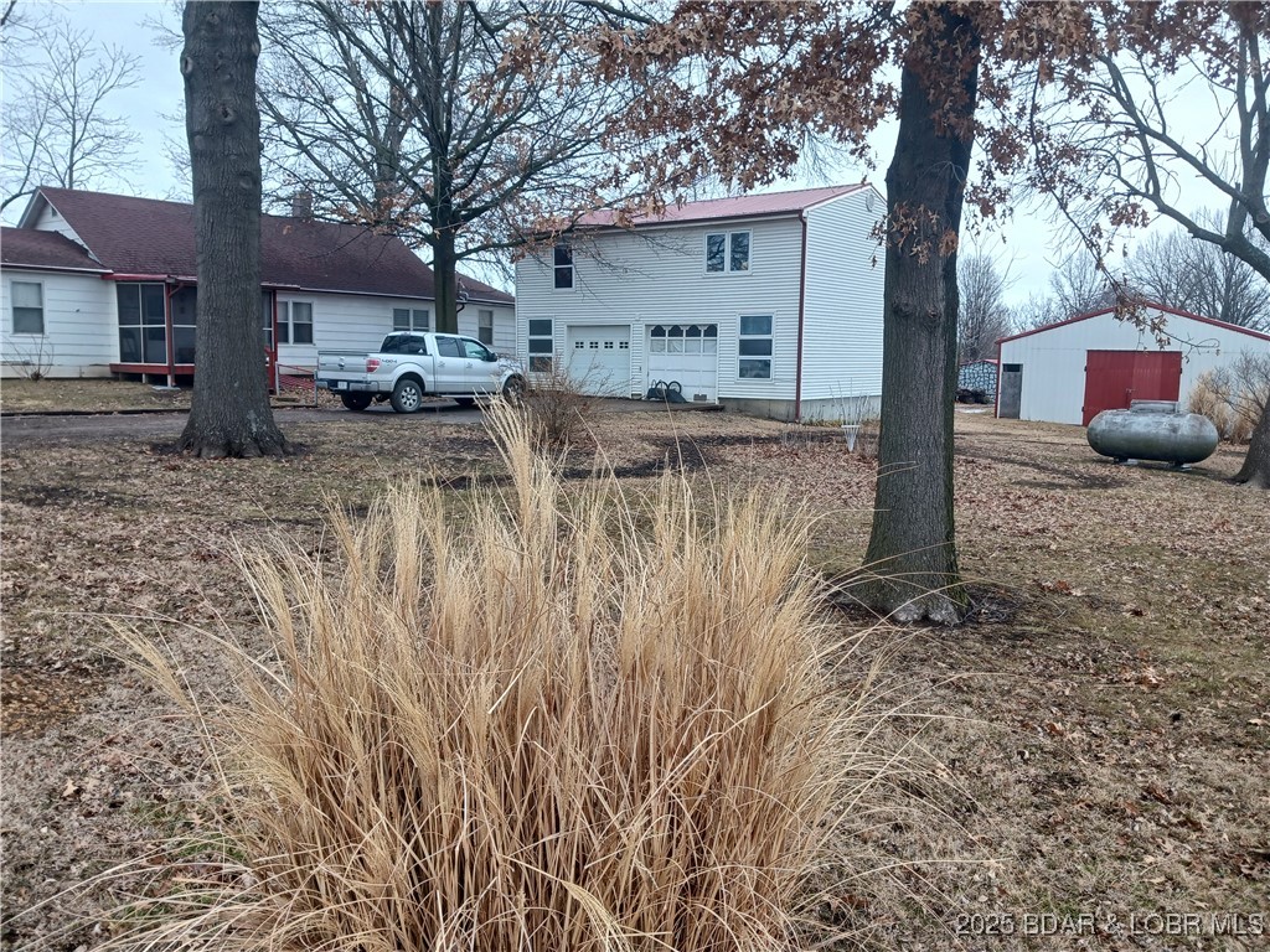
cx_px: 635
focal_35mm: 27
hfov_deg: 65.3
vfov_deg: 51.4
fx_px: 991
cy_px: 476
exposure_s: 1/50
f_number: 1.8
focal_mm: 4
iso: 25
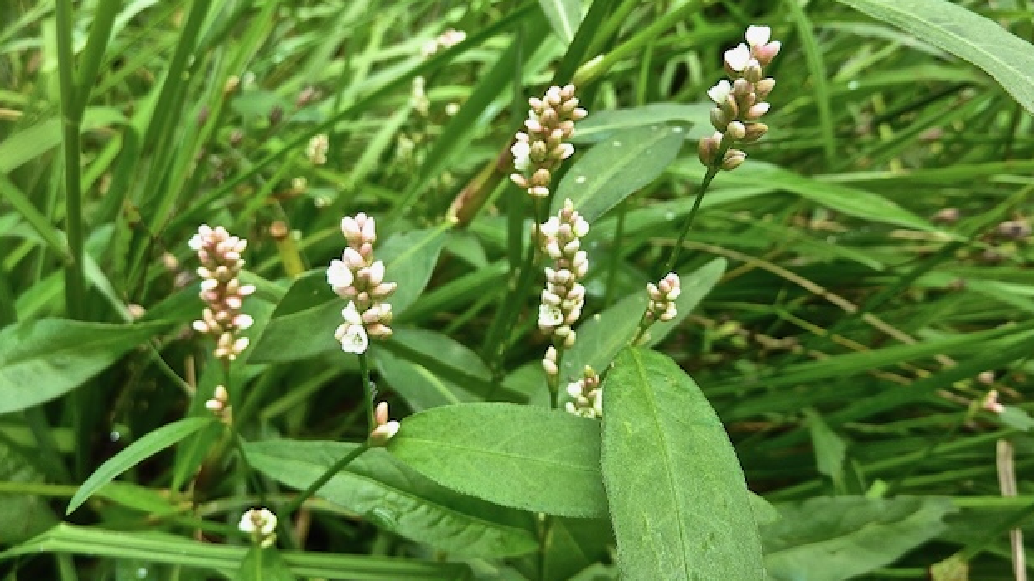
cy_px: 232
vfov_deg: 41.3
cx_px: 521
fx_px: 767
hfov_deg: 67.9
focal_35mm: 28
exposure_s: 1/50
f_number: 3.3
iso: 80
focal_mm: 4.1
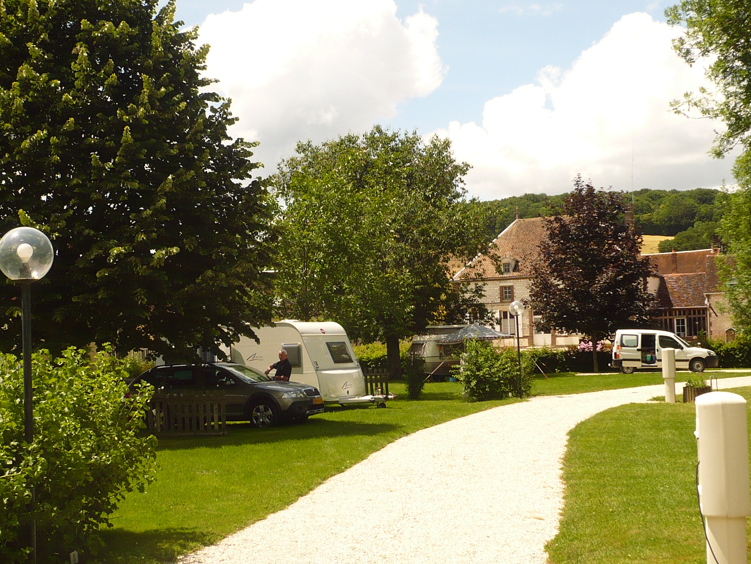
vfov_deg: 26.6
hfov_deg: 34.9
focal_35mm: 55
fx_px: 1193
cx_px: 376
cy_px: 282
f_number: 8
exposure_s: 1/160
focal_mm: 6
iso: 100
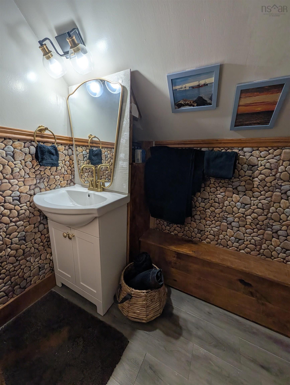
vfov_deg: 110.5
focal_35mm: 12
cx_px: 145
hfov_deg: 94.6
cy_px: 192
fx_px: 134
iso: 41
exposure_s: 1/105
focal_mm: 2.02
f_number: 1.7
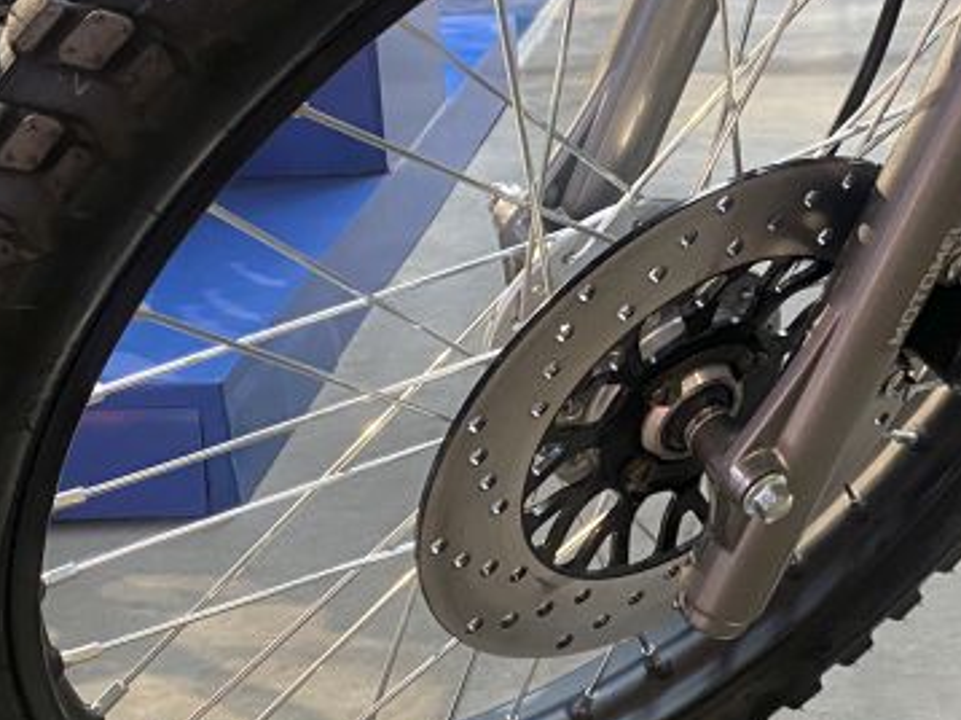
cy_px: 281
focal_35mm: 77
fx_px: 2136
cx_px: 795
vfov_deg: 19.1
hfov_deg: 24.9
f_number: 1.8
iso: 250
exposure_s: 1/50
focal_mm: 4.25
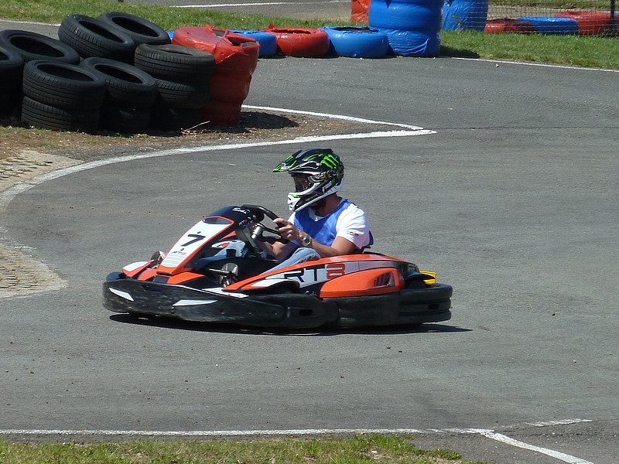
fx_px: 7028
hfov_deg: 5.0
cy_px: 232
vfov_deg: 3.8
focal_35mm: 393
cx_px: 310
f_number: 4.9
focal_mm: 49.2
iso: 100
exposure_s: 1/500
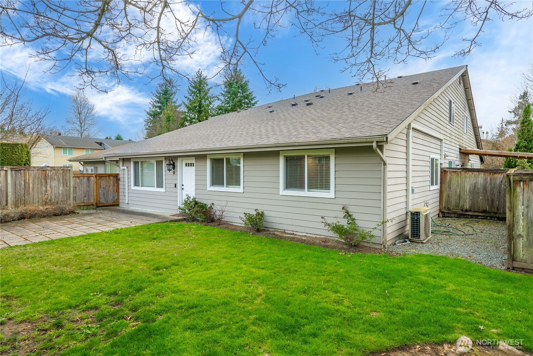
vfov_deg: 62.0
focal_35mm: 20
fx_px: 296
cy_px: 178
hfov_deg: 83.9
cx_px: 266
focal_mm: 20
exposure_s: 1/30
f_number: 7.1
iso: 100
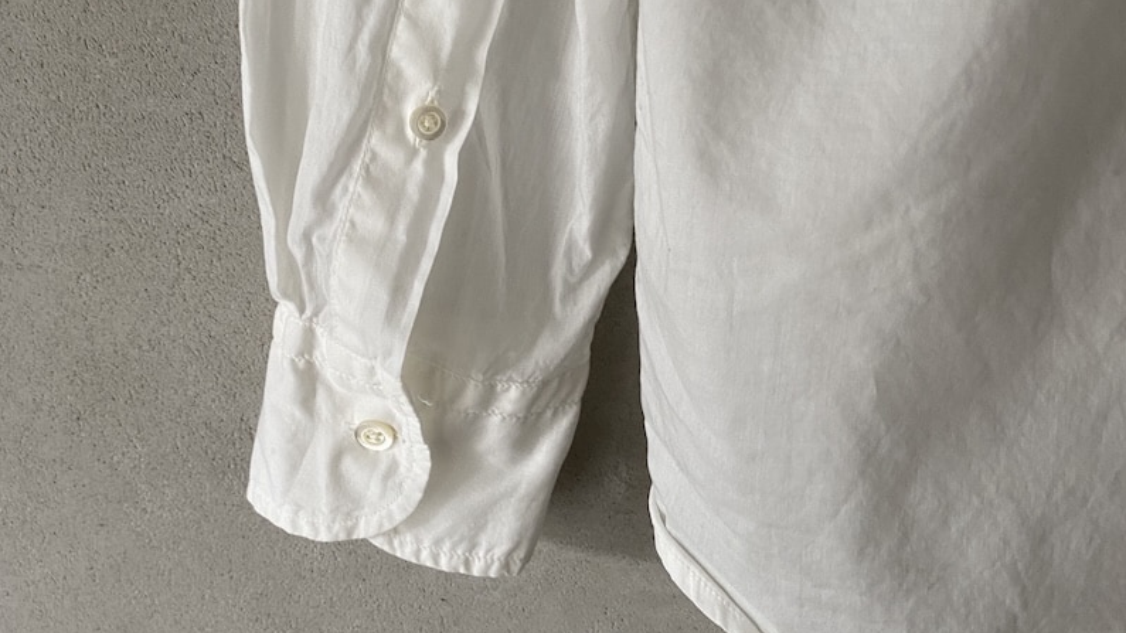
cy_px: 251
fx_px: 1134
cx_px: 565
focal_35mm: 38
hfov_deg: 52.8
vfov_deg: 31.1
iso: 80
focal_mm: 4.25
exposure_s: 1/50
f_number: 1.8
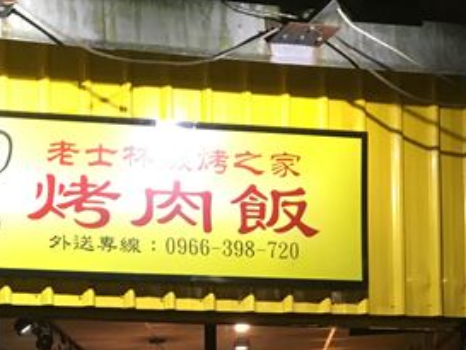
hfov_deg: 20.9
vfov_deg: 16.4
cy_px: 452
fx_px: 1145
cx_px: -142
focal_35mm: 85
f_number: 2.2
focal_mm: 4.15
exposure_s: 1/30
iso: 80
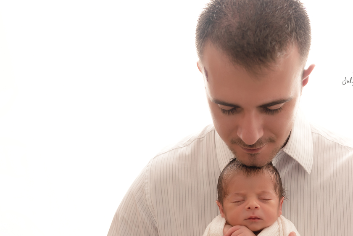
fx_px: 491
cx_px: 239
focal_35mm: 50
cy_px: 150
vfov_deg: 26.9
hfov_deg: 39.1
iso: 250
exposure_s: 1/160
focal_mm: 35
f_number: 4
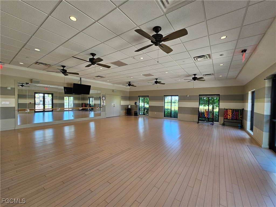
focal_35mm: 13
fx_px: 104
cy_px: 104
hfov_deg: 106.2
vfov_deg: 89.9
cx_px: 138
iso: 64
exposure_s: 1/77
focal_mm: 2.2
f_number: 2.2
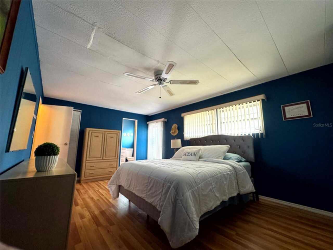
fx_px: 135
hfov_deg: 102.1
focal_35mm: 14
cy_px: 125
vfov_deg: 85.7
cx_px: 166
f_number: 2.2
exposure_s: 1/120
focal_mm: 2.22
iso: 320
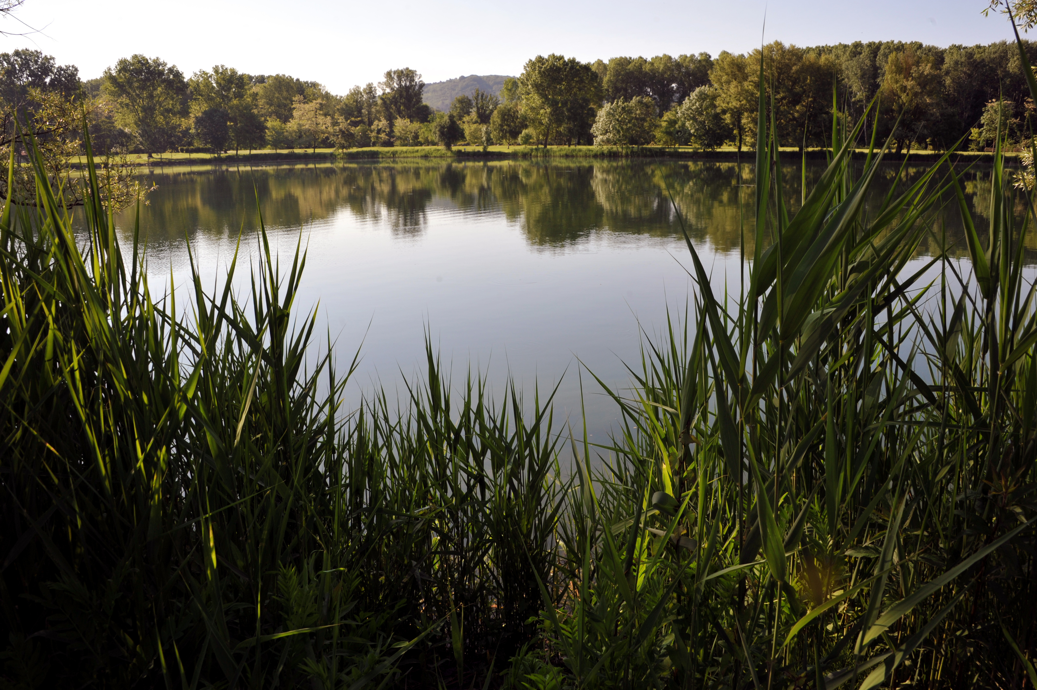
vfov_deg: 46.3
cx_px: 518
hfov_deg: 65.5
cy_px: 345
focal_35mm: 28
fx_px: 806
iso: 400
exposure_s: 1/250
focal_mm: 28
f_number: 13
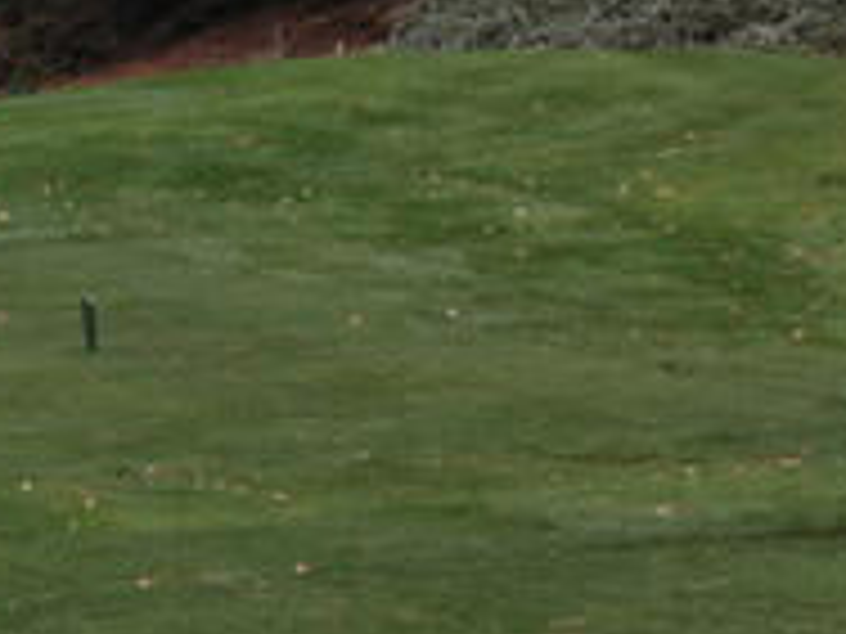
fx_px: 9580
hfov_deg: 5.0
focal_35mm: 392
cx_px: -504
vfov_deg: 3.8
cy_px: 339
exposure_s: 1/125
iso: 100
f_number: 7.3
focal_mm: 22.4
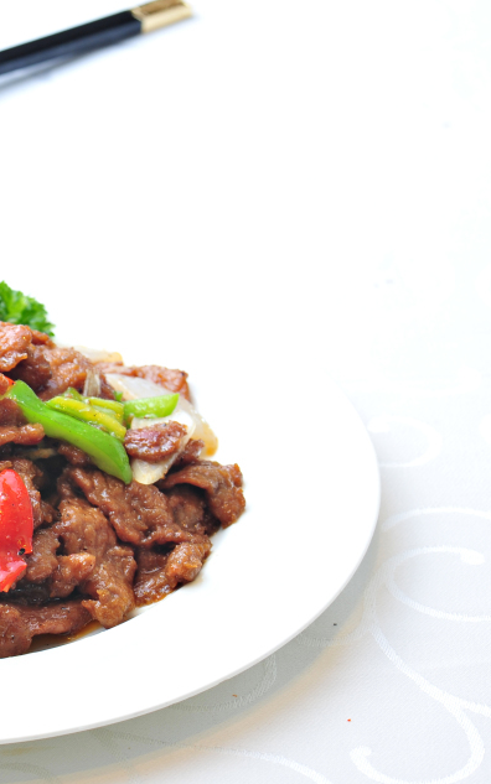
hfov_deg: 7.5
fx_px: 3701
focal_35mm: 173
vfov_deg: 12.1
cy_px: 403
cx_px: -120
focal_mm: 105
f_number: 9
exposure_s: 1/125
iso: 400
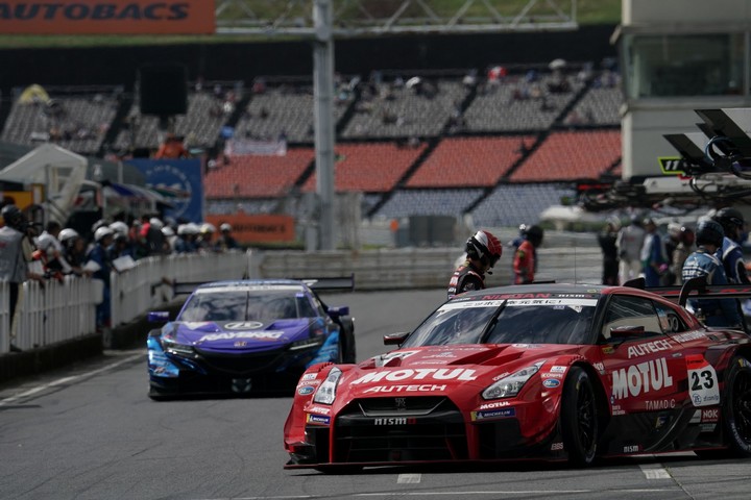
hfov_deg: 3.4
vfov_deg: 2.3
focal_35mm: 600
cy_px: 250
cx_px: 376
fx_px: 12516
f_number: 11
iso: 200
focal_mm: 600
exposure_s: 1/800
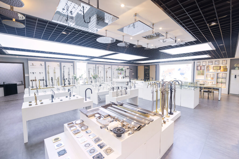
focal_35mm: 16
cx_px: 120
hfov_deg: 98.6
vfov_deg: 75.4
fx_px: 103
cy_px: 80
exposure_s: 1/125
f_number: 4
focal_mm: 15.5
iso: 800
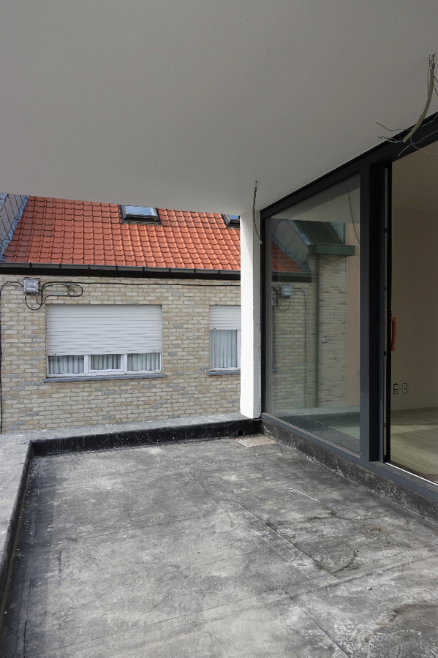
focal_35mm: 24
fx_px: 438
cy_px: 329
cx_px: 219
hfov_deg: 53.1
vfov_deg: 73.8
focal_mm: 8.8
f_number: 4
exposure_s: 1/320
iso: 125
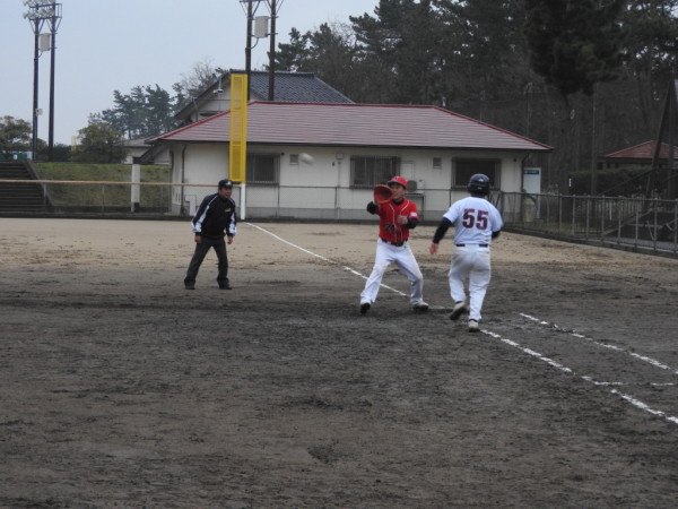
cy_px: 254
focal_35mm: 115
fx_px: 2252
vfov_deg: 12.9
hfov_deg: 17.1
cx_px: 339
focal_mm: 20.6
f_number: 5
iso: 400
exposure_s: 1/60
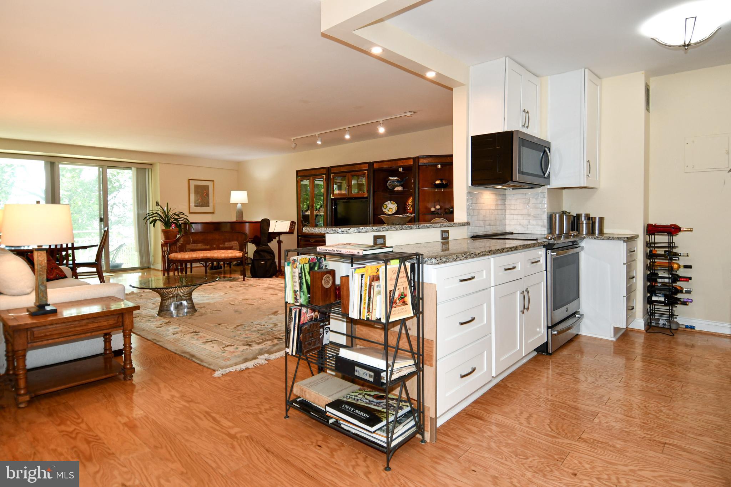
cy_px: 244
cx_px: 366
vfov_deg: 67.4
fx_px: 365
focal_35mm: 18
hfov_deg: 90.0
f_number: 4
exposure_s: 1/60
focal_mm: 12
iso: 360
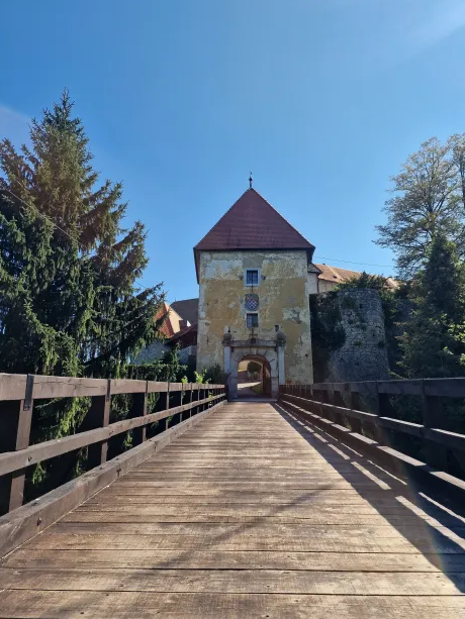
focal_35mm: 24
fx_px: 430
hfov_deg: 56.8
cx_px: 242
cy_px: 304
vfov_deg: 71.6
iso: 50
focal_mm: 6.4
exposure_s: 1/896
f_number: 1.8
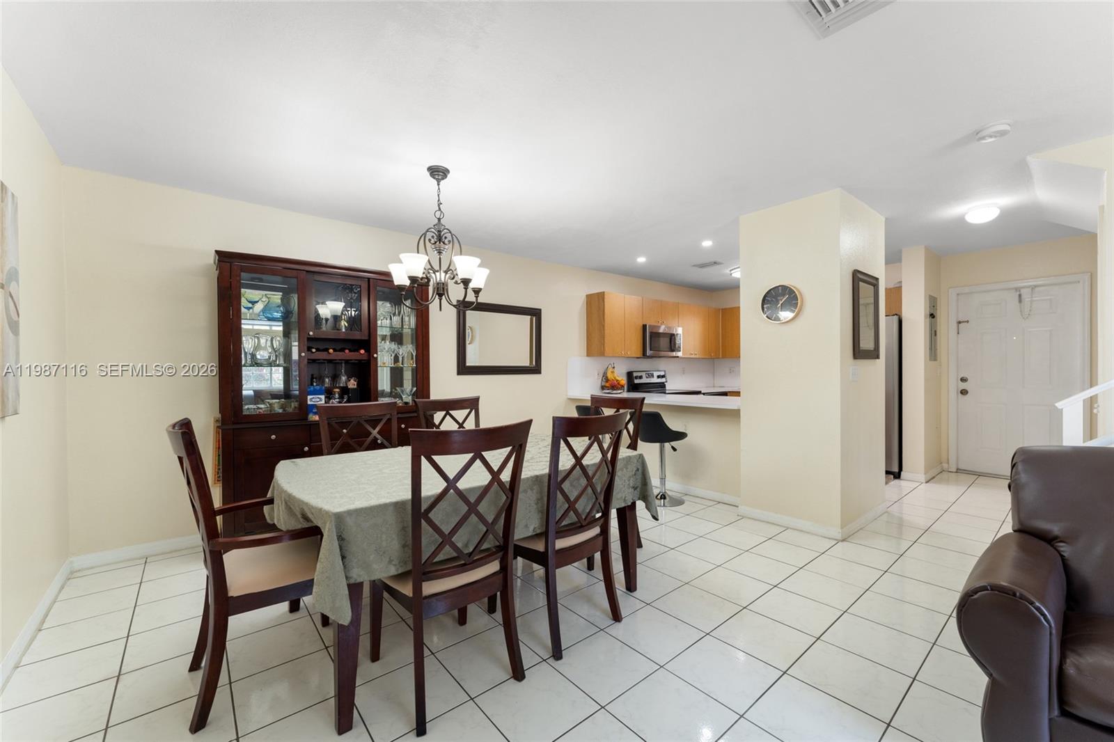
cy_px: 371
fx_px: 433
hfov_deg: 104.3
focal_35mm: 14
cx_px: 557
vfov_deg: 81.2
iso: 500
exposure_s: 1/5
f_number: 9
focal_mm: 14
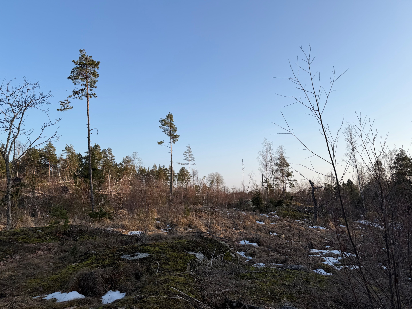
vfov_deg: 56.8
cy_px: 154
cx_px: 206
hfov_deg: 71.6
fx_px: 286
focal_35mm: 24
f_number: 1.78
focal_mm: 6.76
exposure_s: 1/2611
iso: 80
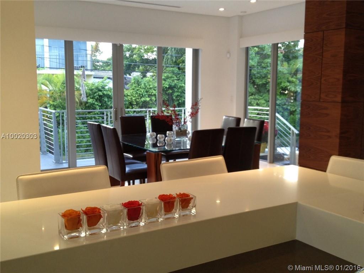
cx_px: 182
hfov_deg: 52.6
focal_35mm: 35
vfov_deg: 40.7
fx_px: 368
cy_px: 136
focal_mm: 4.28
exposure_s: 1/20
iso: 80
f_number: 2.4
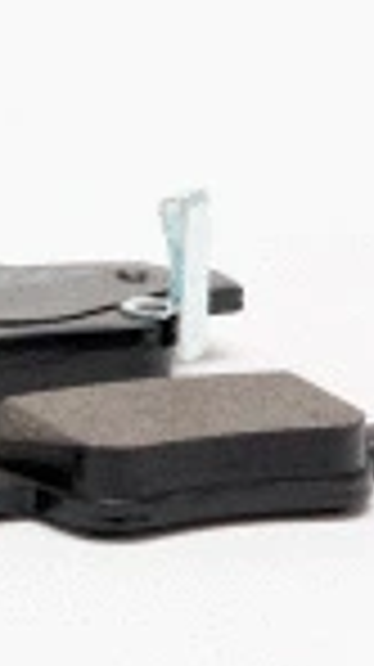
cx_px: -32
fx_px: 6768
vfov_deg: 5.6
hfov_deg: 3.2
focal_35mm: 383
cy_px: 324
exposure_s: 1/200
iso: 100
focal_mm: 60
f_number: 11
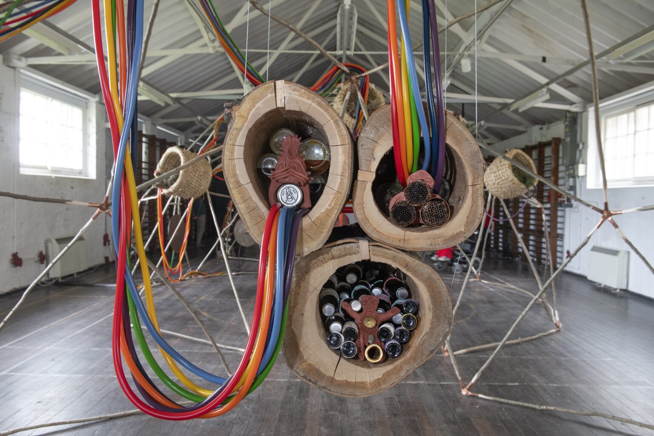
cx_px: 327
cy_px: 218
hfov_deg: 58.7
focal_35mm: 32
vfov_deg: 41.1
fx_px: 581
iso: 400
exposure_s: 1/10
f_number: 6.3
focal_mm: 32
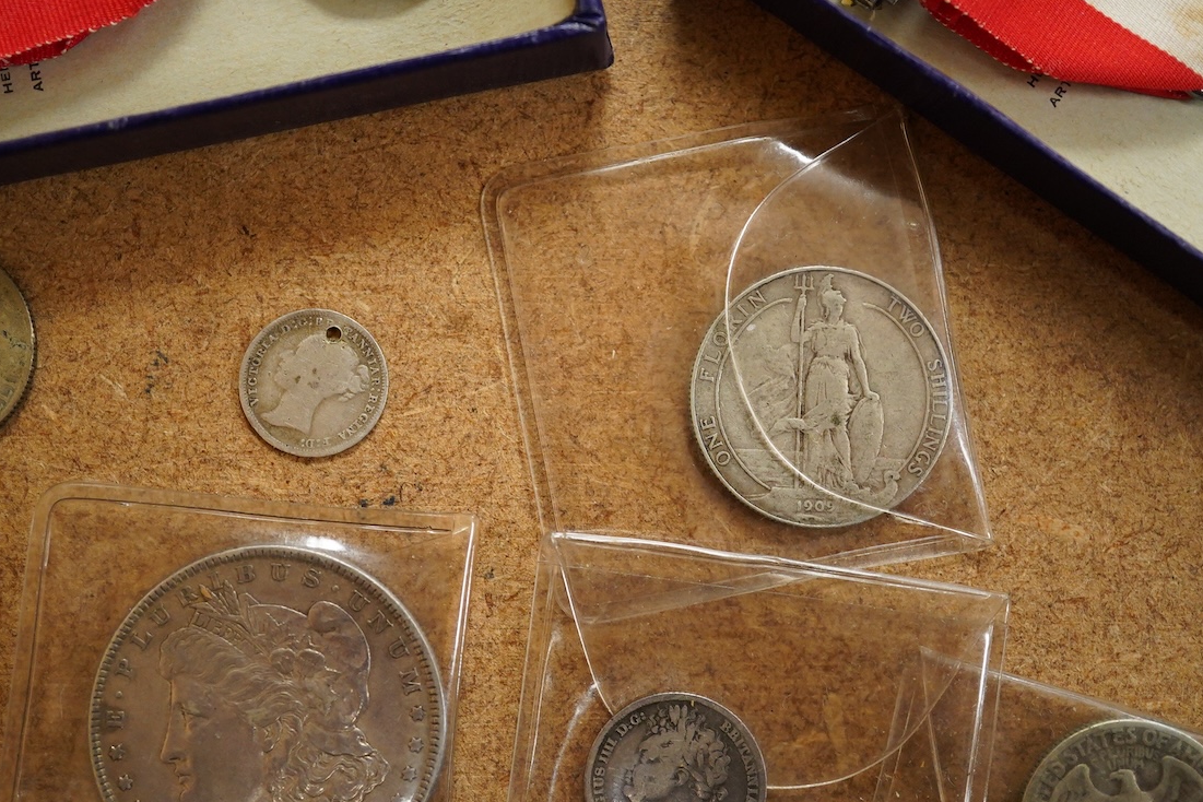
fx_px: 1537
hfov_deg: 42.7
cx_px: 607
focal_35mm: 46
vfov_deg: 29.2
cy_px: 408
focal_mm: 30
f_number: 4
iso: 2500
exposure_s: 1/200
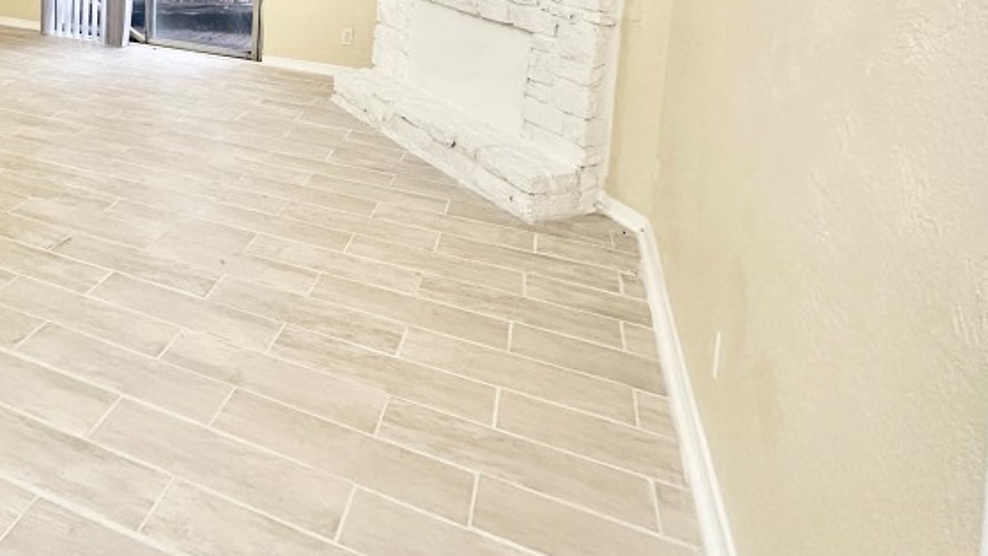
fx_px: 734
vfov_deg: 35.6
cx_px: 257
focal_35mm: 28
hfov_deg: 64.2
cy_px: -51
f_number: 2.2
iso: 320
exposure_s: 1/60
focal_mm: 2.22
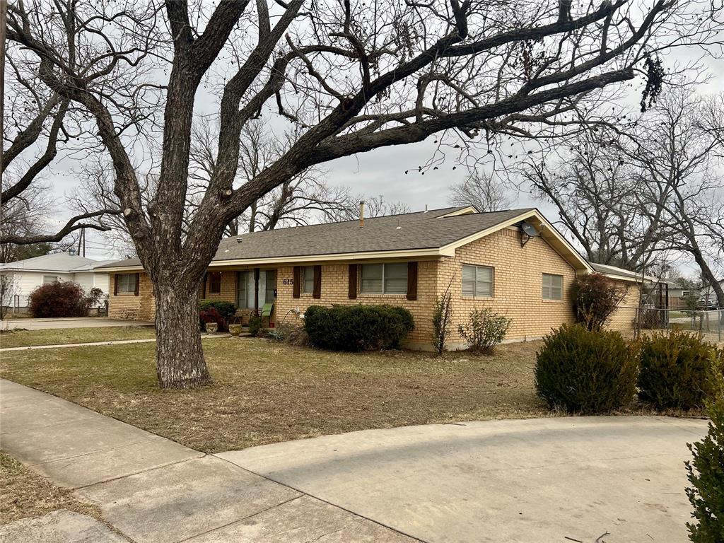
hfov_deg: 67.3
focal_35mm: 26
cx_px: 362
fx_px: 544
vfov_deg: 53.1
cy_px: 272
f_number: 1.5
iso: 50
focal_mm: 5.7
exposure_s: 1/658
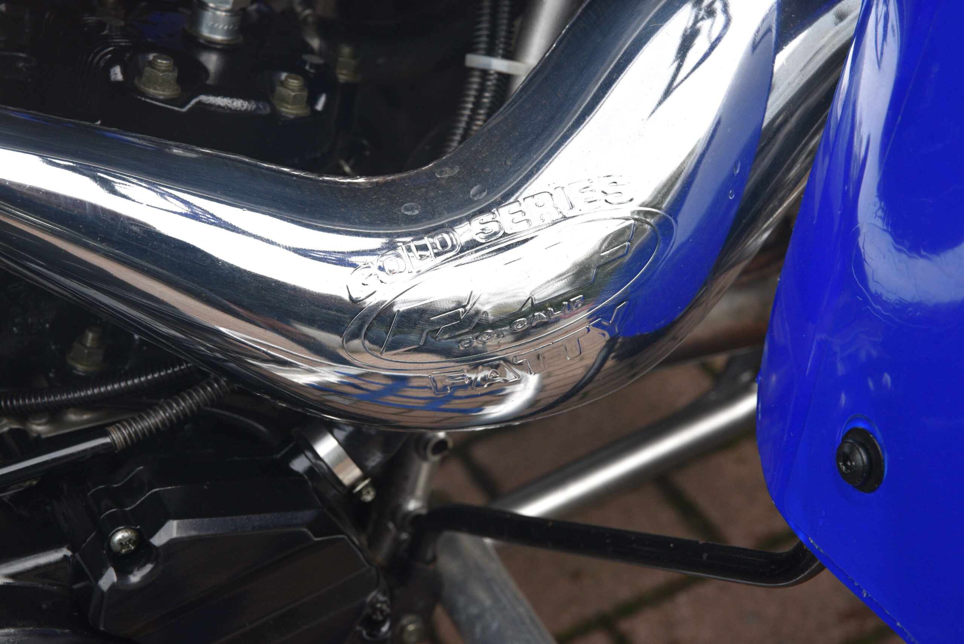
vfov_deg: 19.5
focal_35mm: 70
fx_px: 1875
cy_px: 322
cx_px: 482
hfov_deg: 28.8
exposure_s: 1/320
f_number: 9
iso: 1000
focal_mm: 70
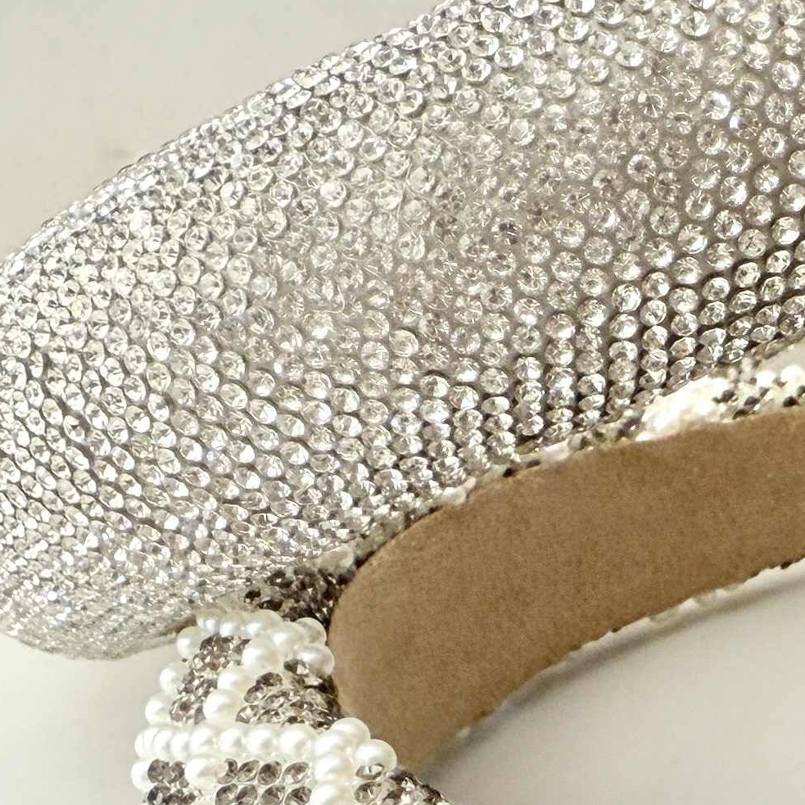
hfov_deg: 17.8
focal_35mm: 87
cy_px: 830
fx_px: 2289
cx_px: 1214
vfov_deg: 19.3
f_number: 2.2
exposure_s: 1/99
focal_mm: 2.22
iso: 125
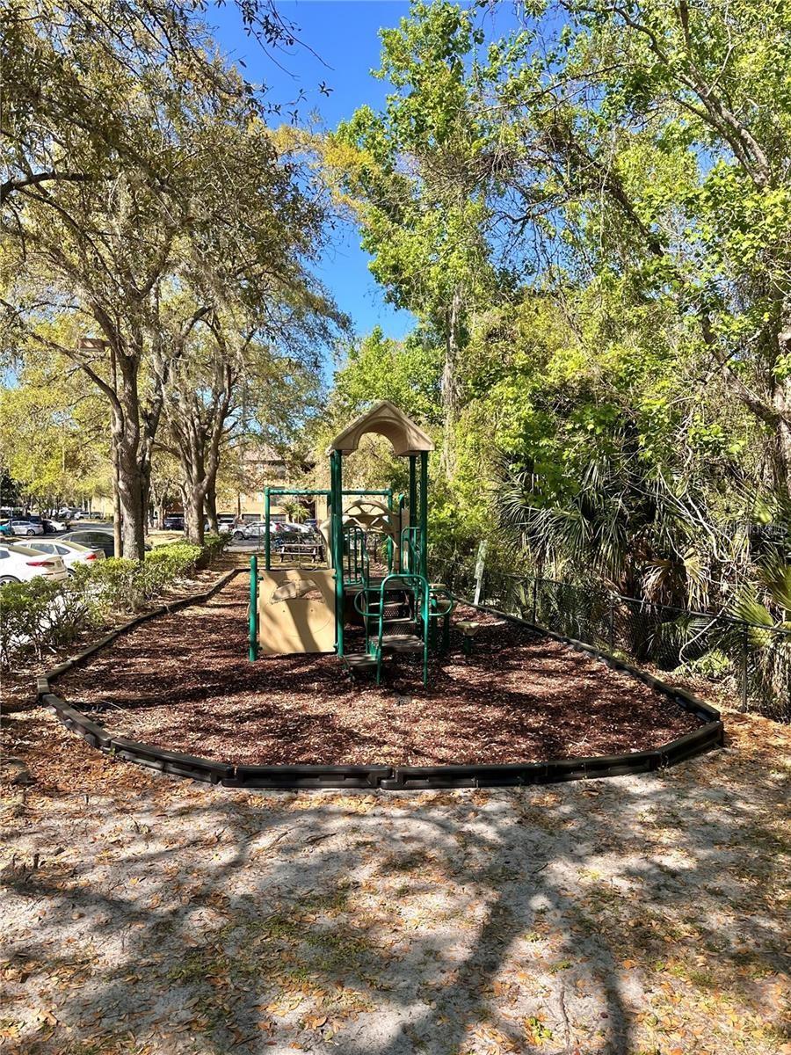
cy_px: 528
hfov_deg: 56.8
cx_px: 396
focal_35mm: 24
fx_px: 731
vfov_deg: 71.6
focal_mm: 6.86
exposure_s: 1/1131
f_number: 1.78
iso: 80
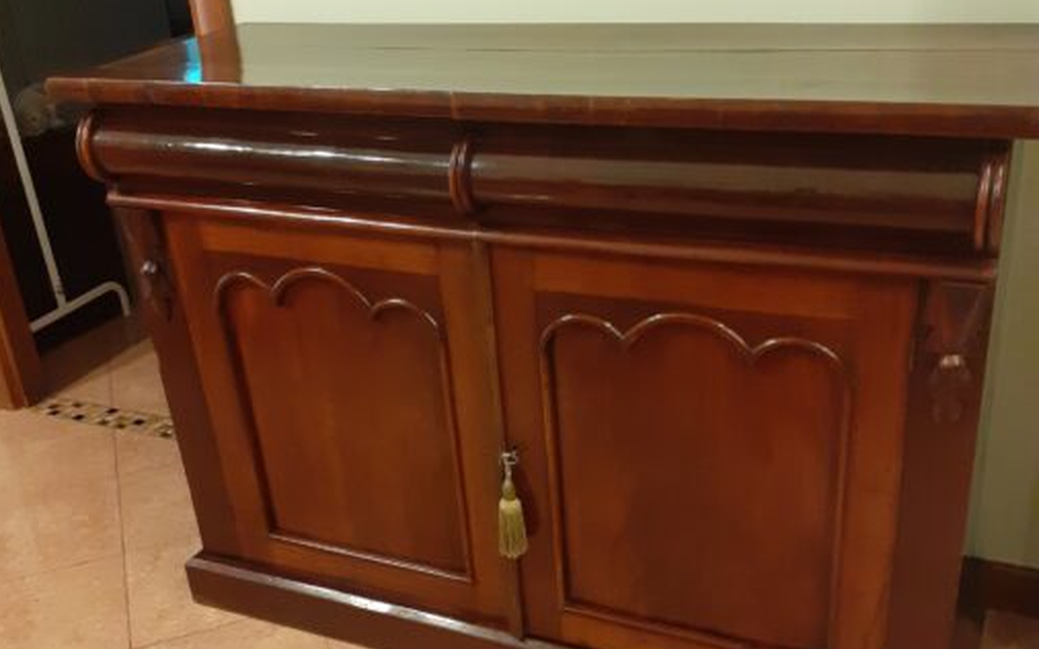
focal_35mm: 29
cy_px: 375
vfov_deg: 43.0
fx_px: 821
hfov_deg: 64.6
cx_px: 515
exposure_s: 1/25
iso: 250
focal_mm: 3.6
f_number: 1.9
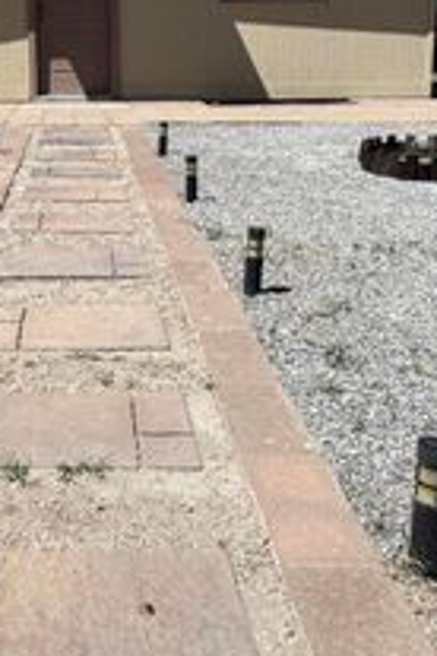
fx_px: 856
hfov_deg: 27.8
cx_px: 60
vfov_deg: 41.0
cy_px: 185
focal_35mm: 47
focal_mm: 2.22
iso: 50
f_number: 2.2
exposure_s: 1/3717
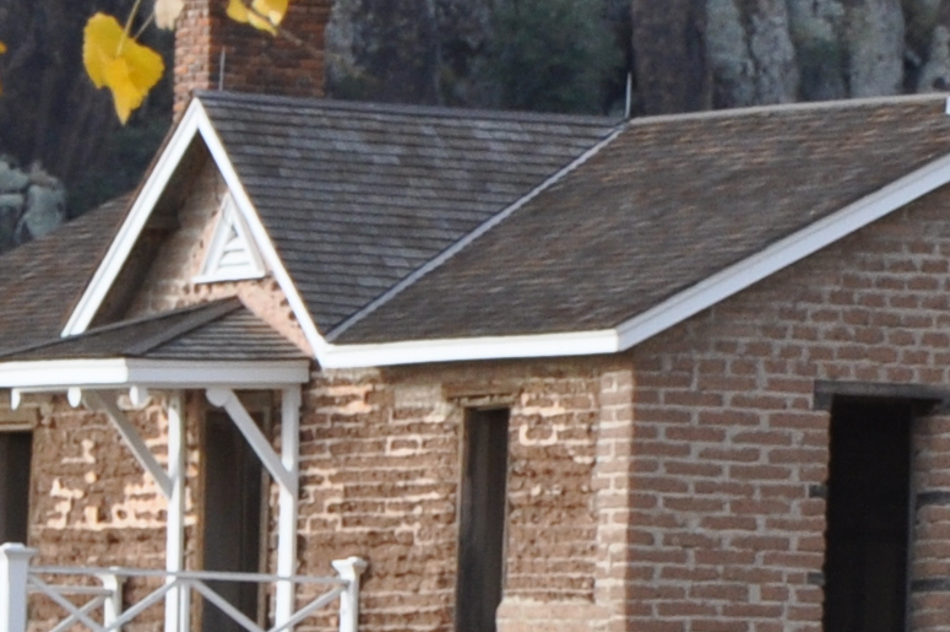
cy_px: 747
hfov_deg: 2.4
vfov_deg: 1.6
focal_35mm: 872
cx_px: 414
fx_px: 22980
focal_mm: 105
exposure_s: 1/320
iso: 400
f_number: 9
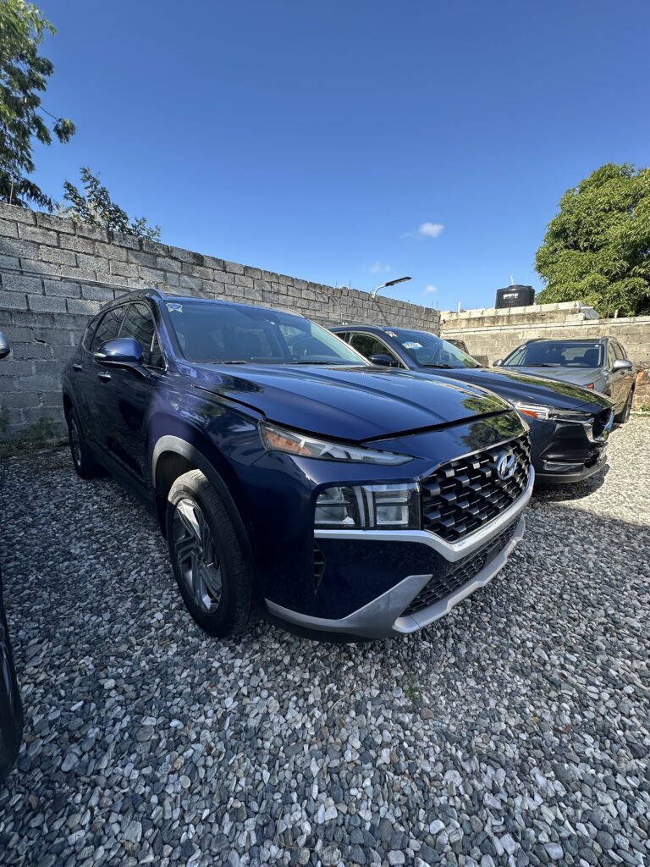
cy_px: 434
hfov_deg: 85.7
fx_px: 351
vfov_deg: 102.1
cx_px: 325
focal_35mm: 14
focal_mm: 2.22
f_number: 2.2
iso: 40
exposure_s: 1/567
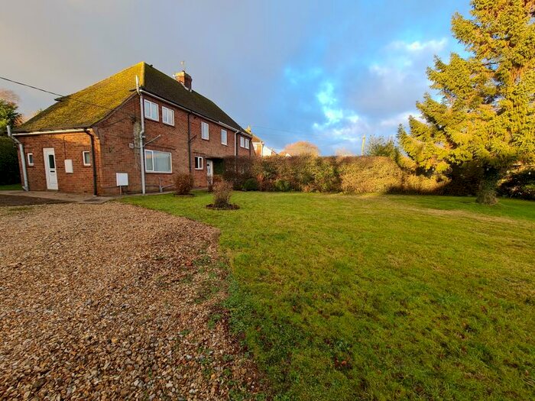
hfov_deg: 106.2
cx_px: 268
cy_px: 200
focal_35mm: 13
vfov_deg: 89.9
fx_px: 201
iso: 64
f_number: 2.2
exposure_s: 1/185
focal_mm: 2.2
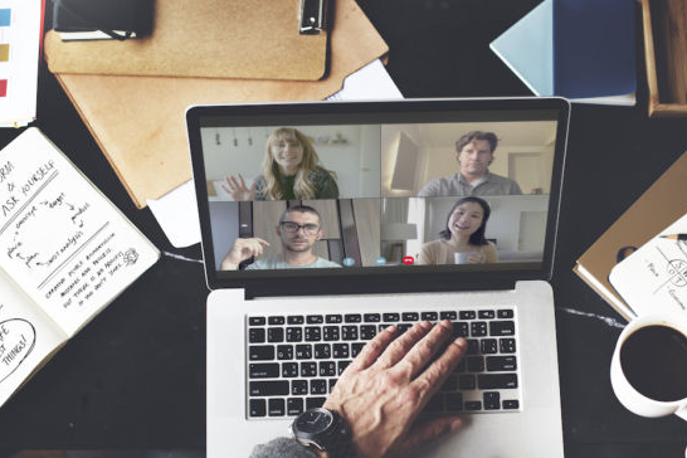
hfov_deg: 29.2
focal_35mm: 69
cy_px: 266
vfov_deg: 19.7
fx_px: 1317
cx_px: 400
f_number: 2.8
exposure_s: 1/100
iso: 100
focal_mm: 50
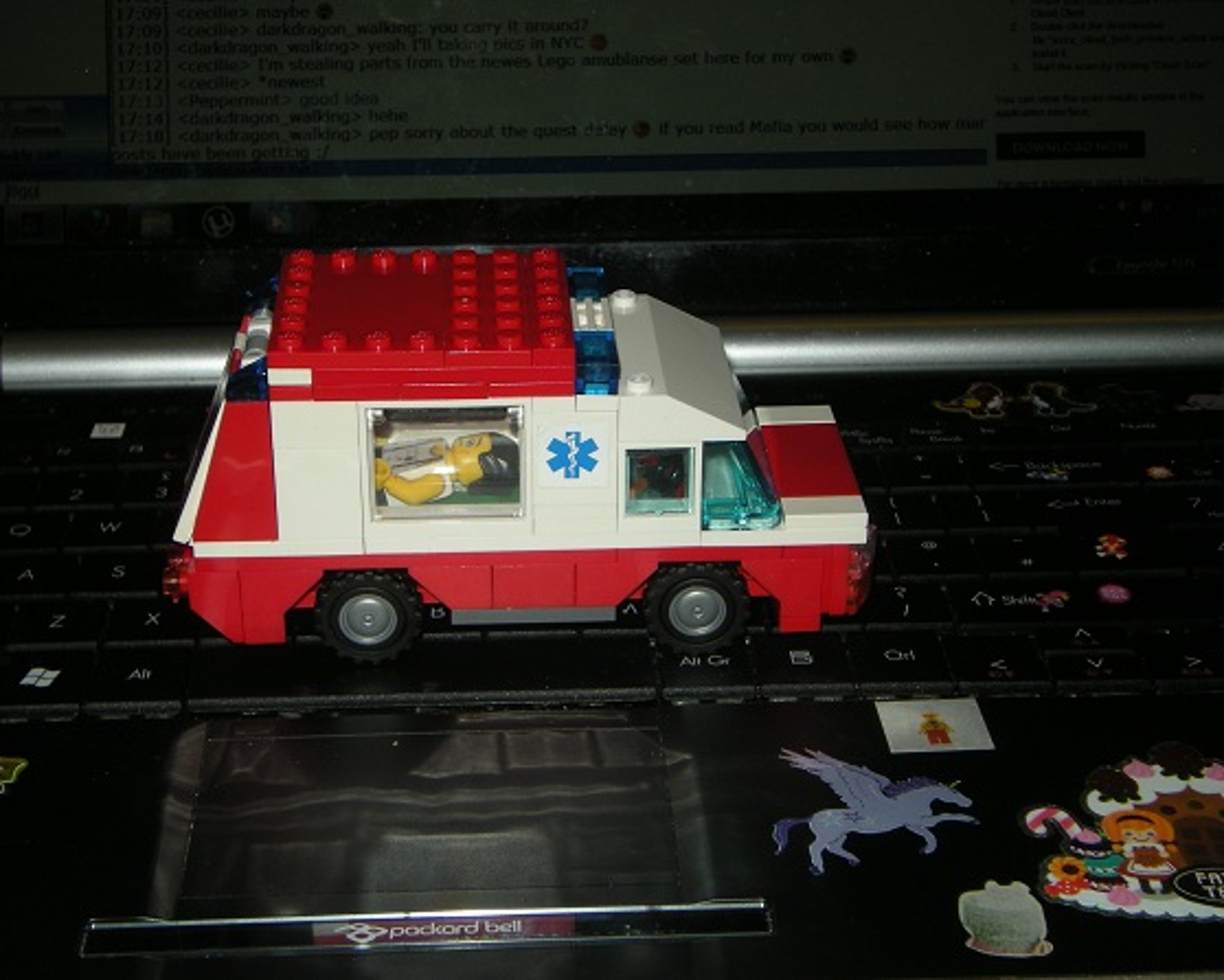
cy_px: 489
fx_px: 2320
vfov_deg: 23.9
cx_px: 575
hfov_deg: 29.6
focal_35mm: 64
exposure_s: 1/120
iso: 64
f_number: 4.1
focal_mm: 10.1
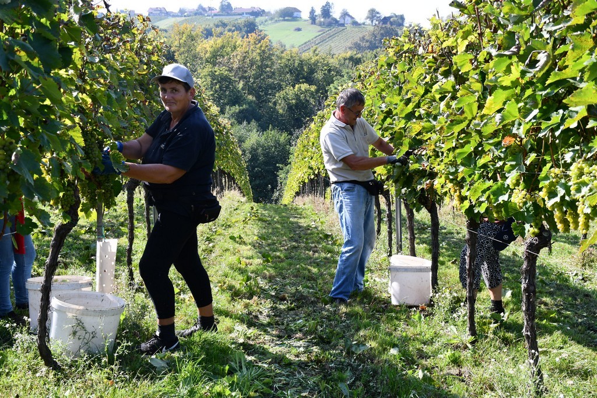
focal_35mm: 48
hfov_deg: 41.1
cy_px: 199
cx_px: 298
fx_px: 796
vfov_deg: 28.1
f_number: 6.3
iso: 200
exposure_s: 1/250
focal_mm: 32
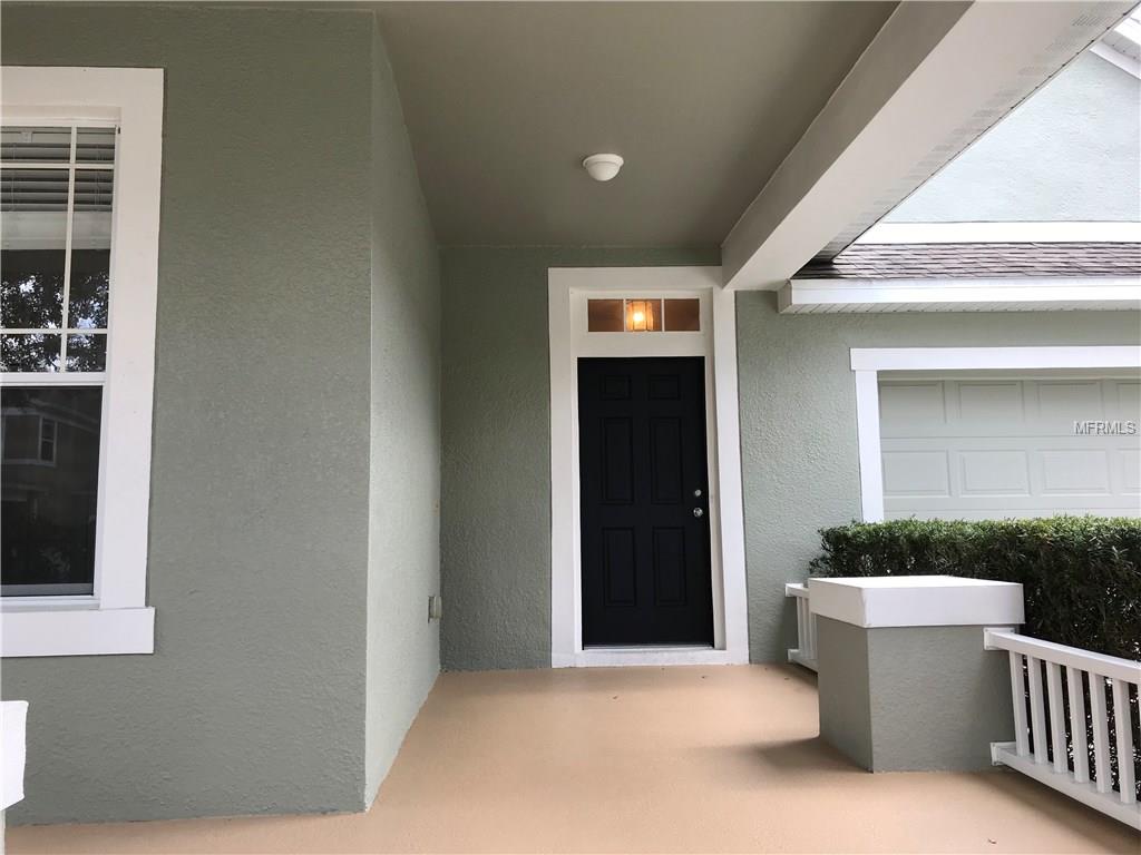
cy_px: 428
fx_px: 923
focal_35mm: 28
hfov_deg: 63.4
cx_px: 570
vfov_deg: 49.7
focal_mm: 3.99
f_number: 1.8
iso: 20
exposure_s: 1/171
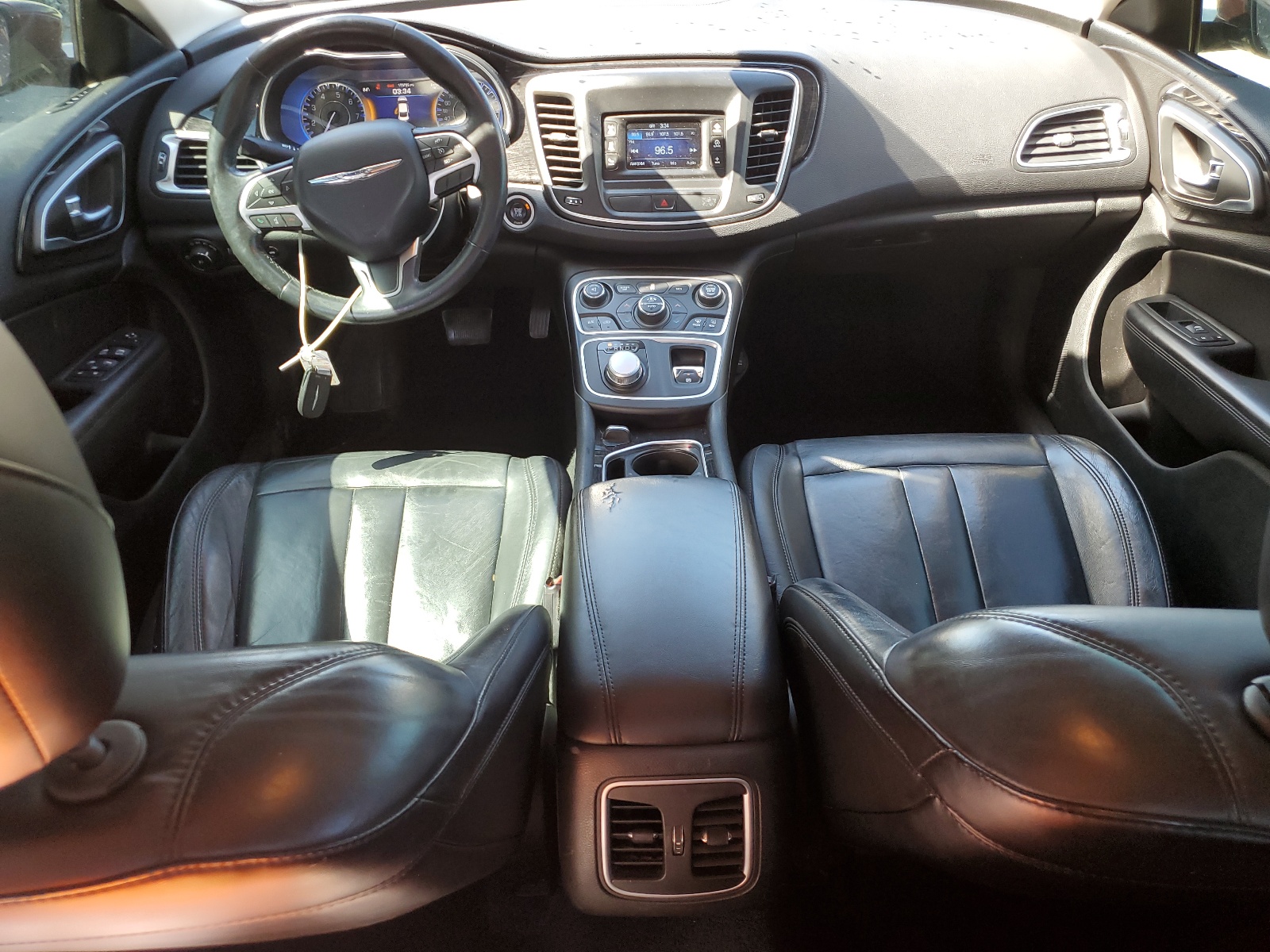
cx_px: 635
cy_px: 476
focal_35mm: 26
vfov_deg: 53.1
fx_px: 954
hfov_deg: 67.3
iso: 63
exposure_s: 1/120
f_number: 1.5
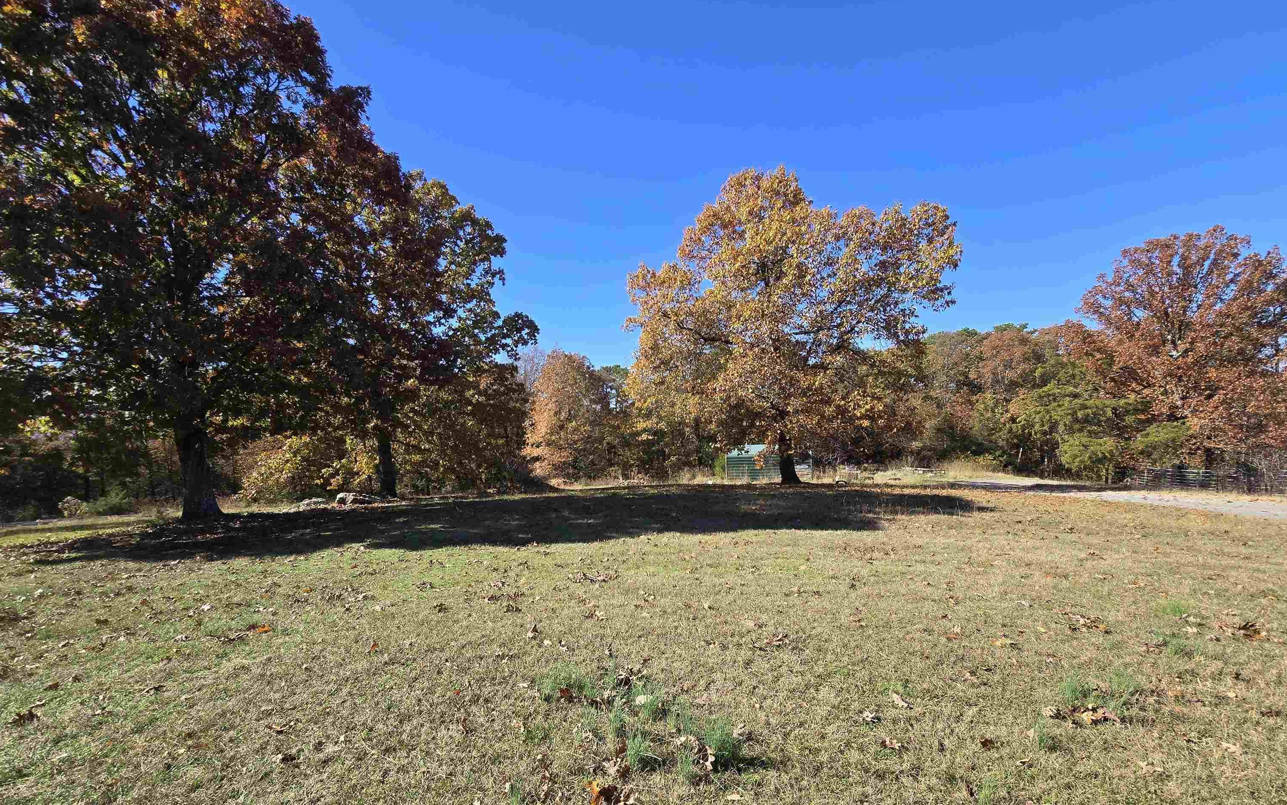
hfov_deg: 105.3
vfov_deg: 78.0
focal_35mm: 14
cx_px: 644
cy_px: 471
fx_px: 491
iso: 50
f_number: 2.2
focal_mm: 2.2
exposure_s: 1/1084
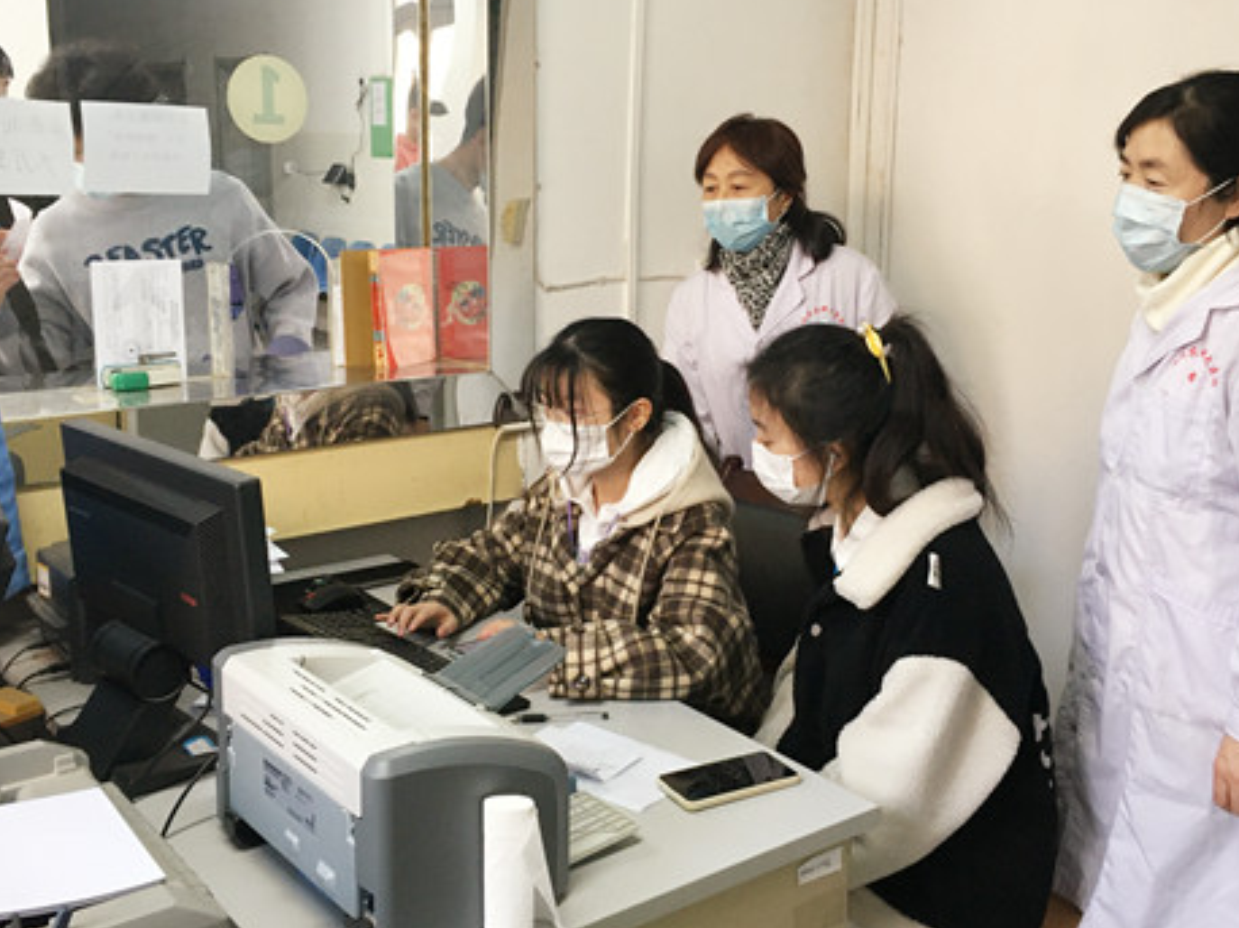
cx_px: 638
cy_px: 414
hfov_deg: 49.0
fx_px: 1359
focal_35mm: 38
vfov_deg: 37.6
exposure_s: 1/33
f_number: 2.2
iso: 125
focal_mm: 4.15
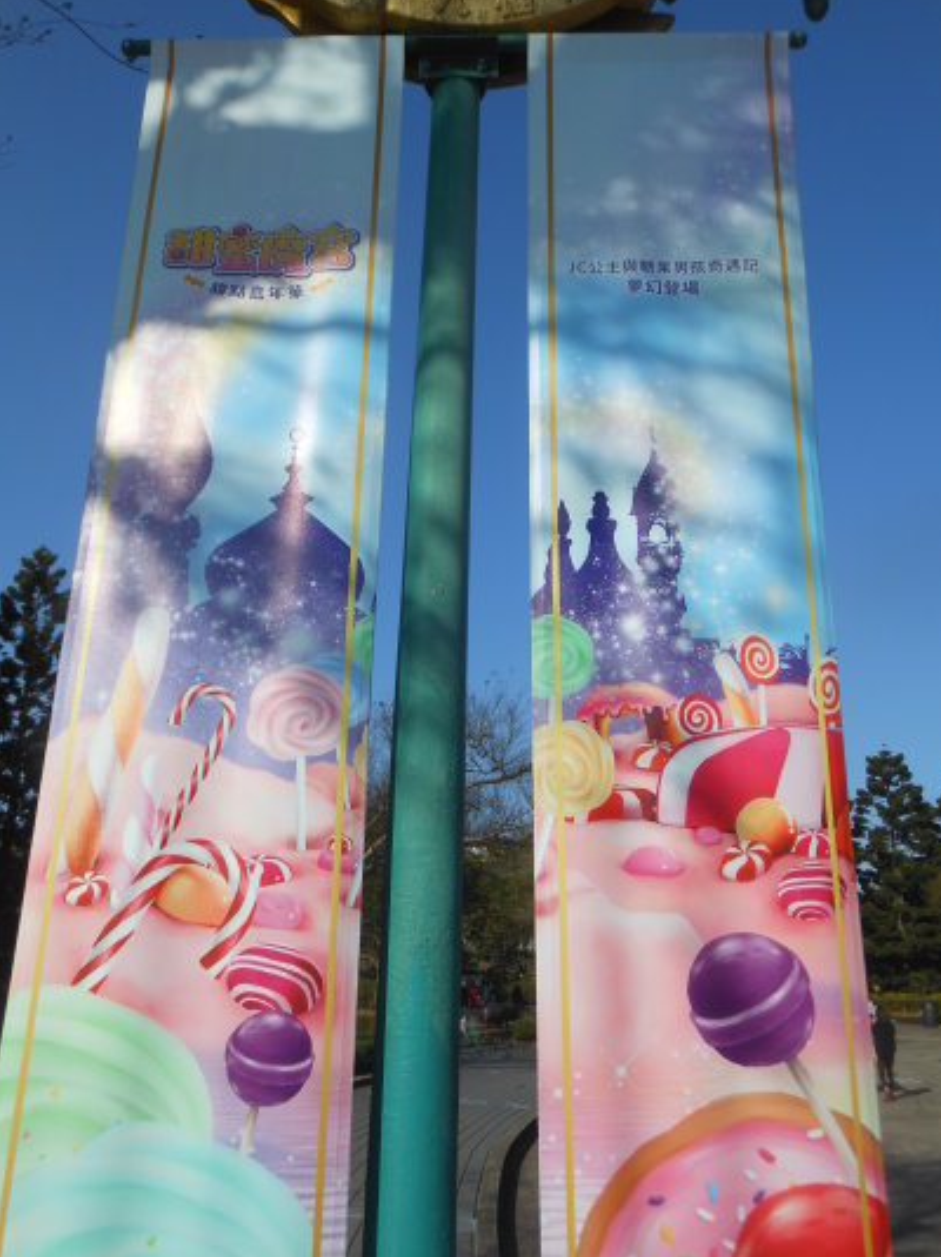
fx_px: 1088
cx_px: 485
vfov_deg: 60.0
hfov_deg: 46.8
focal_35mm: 30
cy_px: 633
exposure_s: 1/1500
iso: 80
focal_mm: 5.2
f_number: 3.3
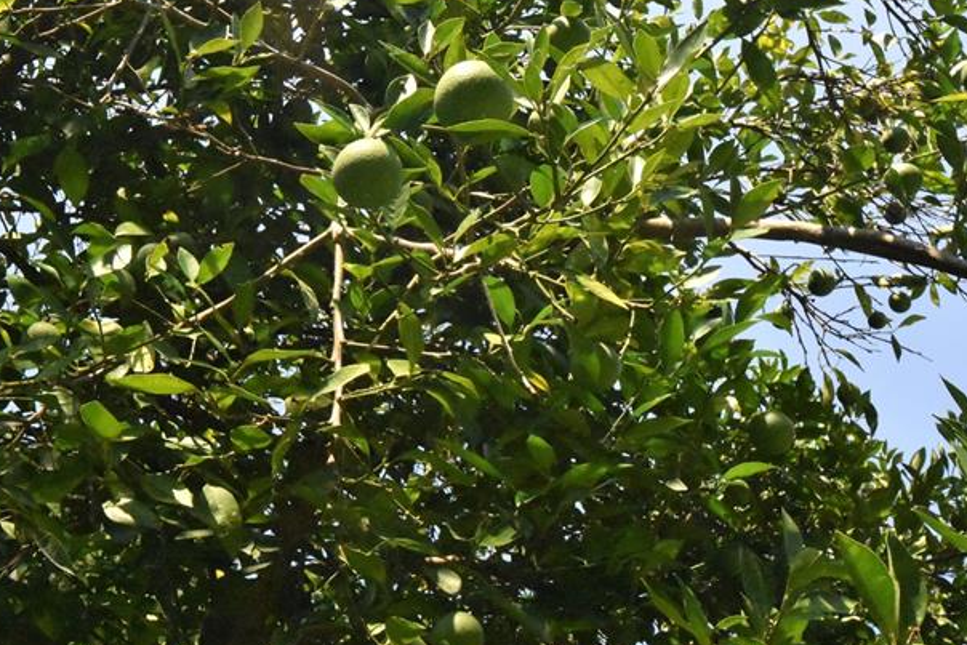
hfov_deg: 32.6
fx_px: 1639
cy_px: 291
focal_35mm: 61
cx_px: 335
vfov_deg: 22.3
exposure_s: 1/800
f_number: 14
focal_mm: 24
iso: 10000
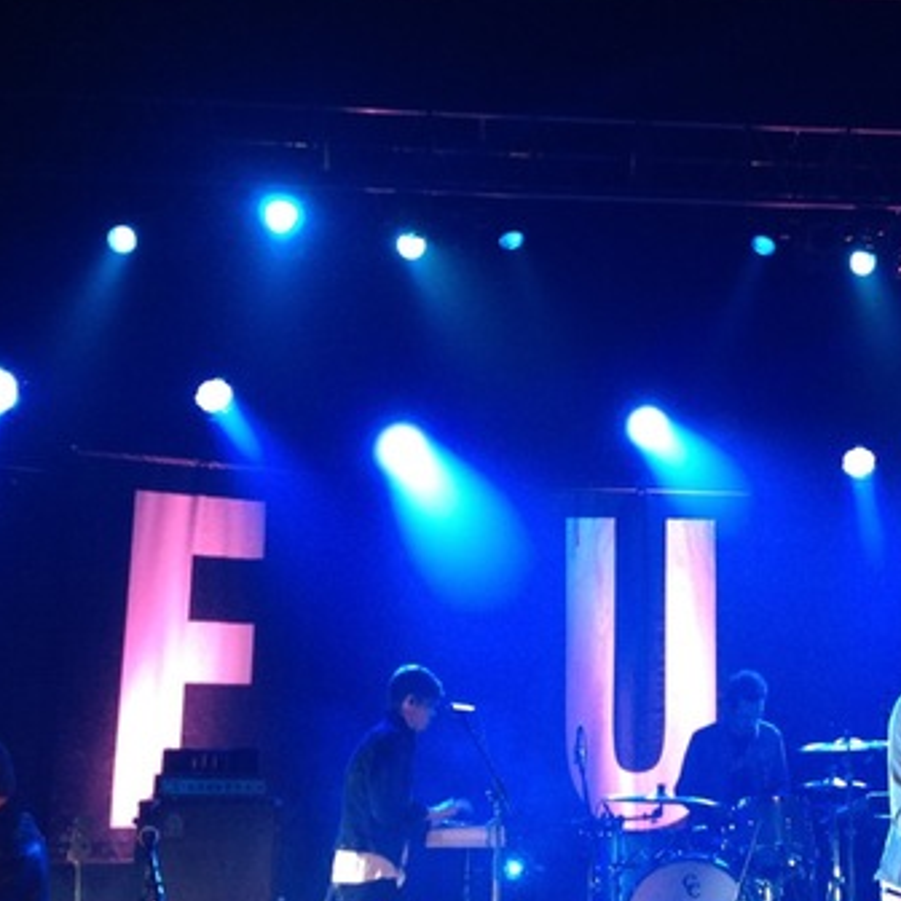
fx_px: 1737
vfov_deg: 29.1
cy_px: 432
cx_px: 700
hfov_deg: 28.5
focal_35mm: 59
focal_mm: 4.28
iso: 80
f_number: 2.4
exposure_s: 1/20
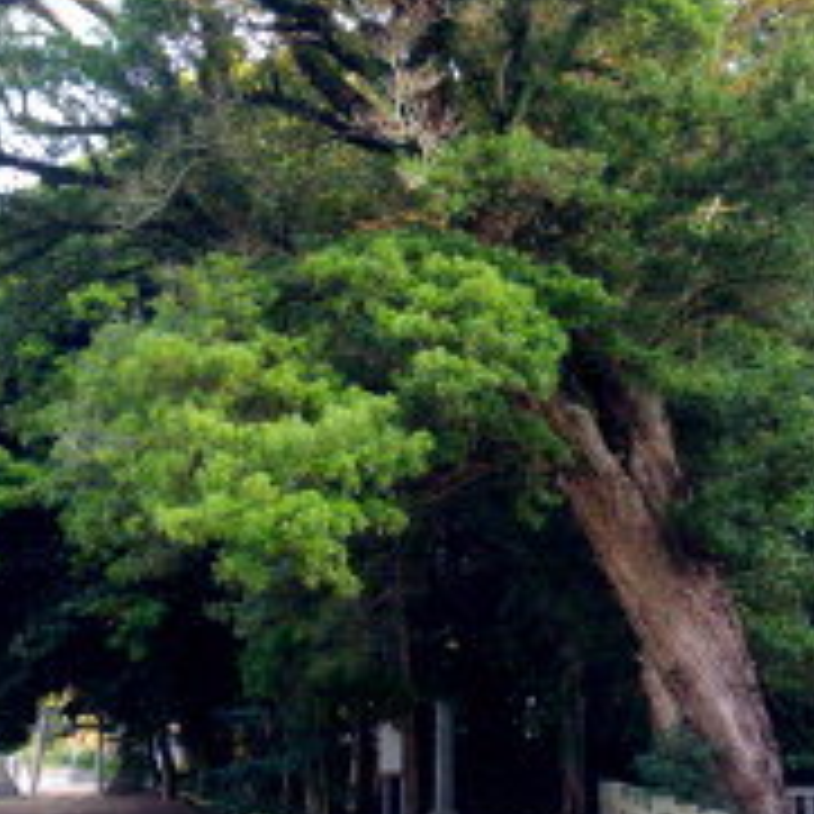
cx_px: 443
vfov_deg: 27.7
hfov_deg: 28.6
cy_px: 106
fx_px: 1596
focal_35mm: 60
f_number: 8
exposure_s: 1/80
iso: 1250
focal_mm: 28
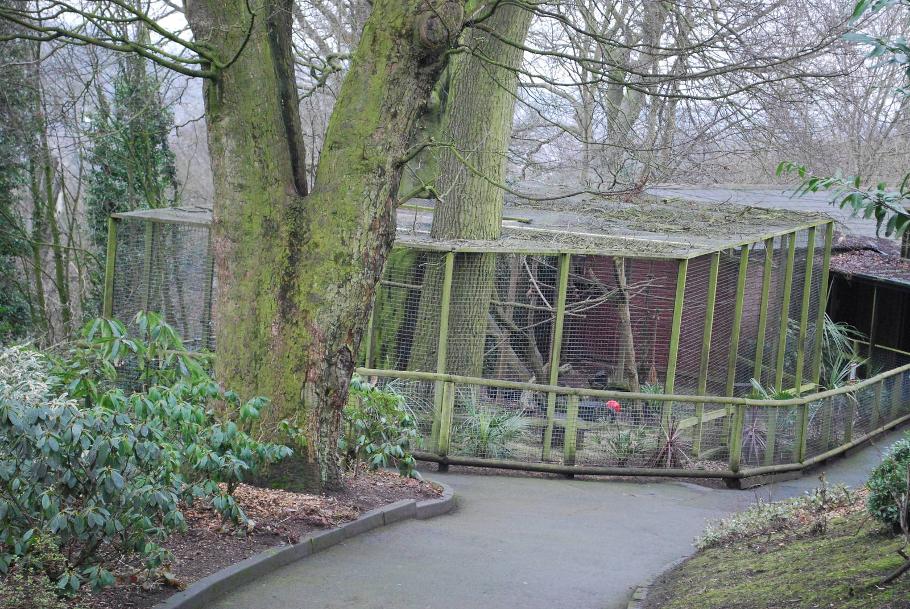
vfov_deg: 16.6
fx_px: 2088
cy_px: 304
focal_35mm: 82
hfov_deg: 24.6
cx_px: 455
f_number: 5.6
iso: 1600
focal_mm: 55
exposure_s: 1/60
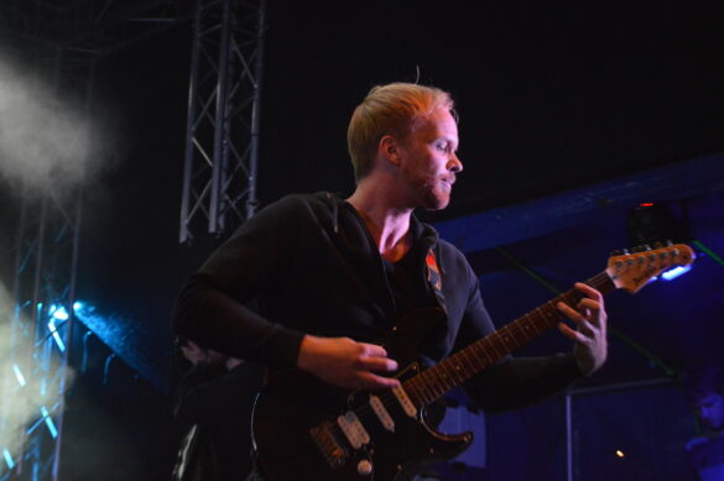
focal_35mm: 60
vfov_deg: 22.6
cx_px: 362
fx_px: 1206
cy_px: 240
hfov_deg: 33.4
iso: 3200
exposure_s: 1/60
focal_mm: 40
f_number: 5.3
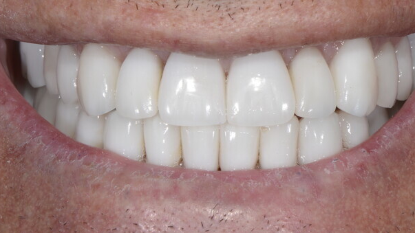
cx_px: 225
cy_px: 74
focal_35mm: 164
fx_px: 1804
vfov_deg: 7.4
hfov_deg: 13.1
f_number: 40
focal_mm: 105
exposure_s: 1/60
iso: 200
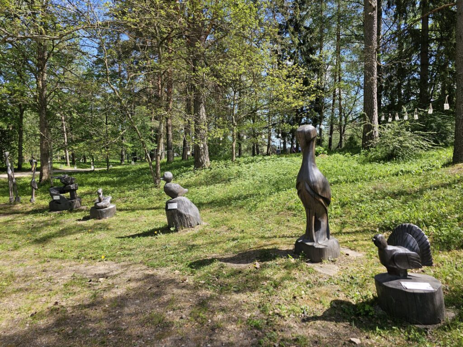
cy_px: 174
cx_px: 232
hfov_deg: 73.9
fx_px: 308
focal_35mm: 23
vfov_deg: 58.9
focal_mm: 6.3
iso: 10
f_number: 1.7
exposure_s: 1/342
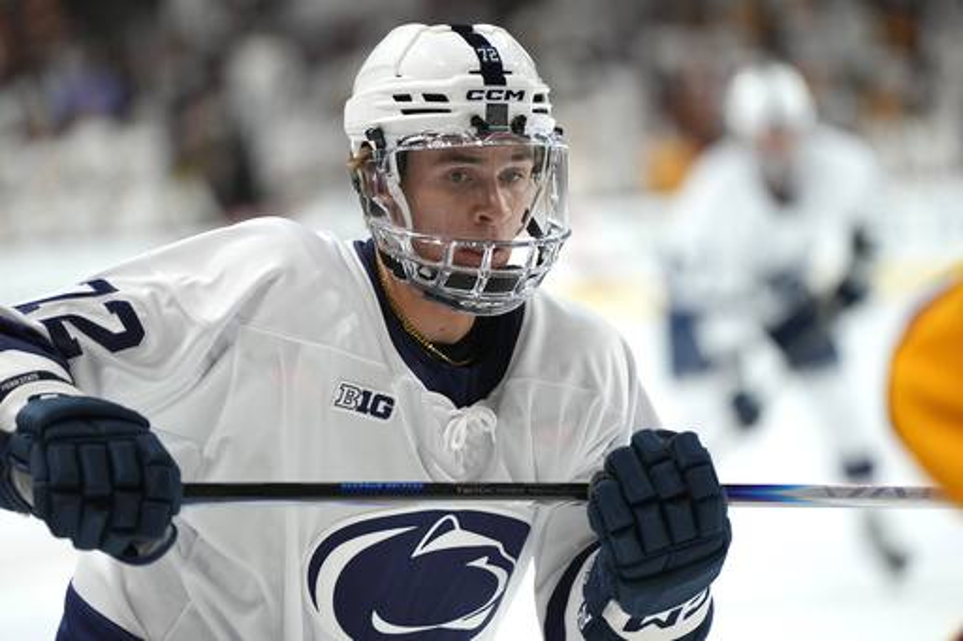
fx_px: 5348
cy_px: 320
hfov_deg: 10.3
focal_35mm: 200
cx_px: 482
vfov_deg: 6.9
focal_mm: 200
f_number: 2.8
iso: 2500
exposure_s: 1/1600
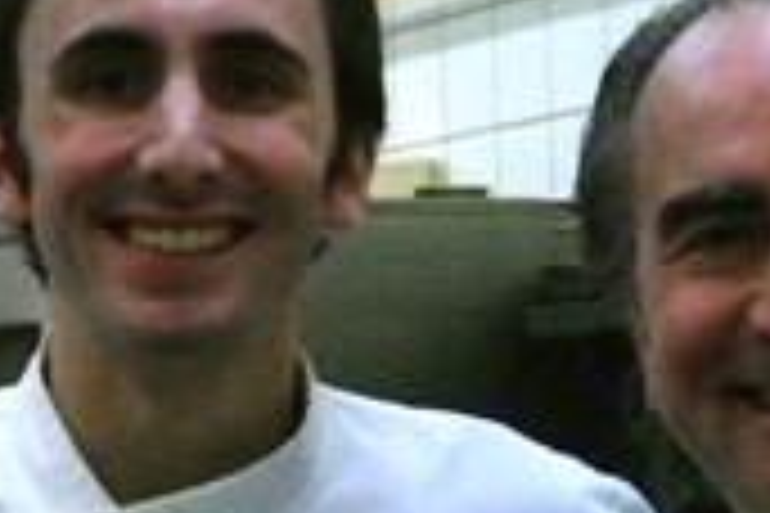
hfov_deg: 10.2
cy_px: 724
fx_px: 4320
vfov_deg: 6.7
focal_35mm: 202
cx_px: 414
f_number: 6.3
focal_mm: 20.3
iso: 3200
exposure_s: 1/1000
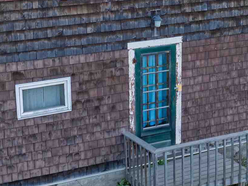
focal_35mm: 91
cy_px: 22
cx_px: 204
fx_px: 652
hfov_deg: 21.2
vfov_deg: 16.0
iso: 150
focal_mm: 12.29
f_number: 2.8
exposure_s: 1/1000
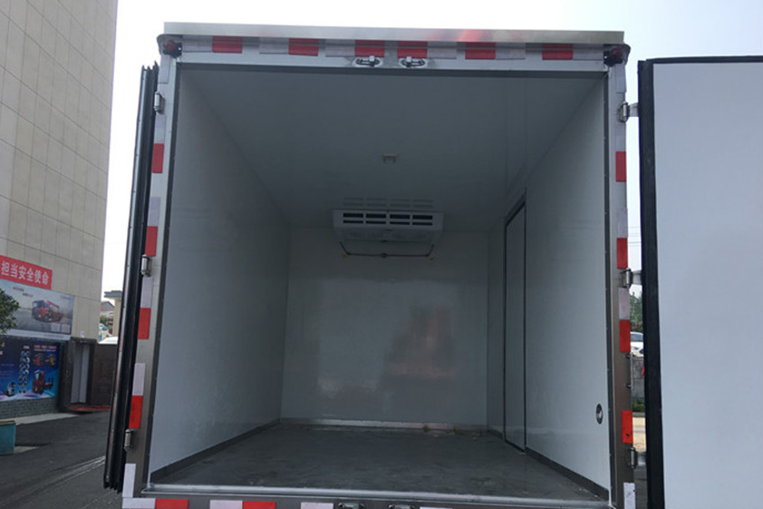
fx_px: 657
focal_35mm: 31
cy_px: 279
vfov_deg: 42.3
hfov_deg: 60.3
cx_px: 376
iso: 25
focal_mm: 4.15
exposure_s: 1/836
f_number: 2.2
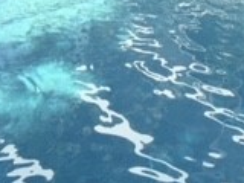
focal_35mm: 116
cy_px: -171
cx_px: 130
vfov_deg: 11.6
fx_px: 818
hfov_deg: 17.0
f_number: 2.2
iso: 32
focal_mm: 4.15
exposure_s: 1/557
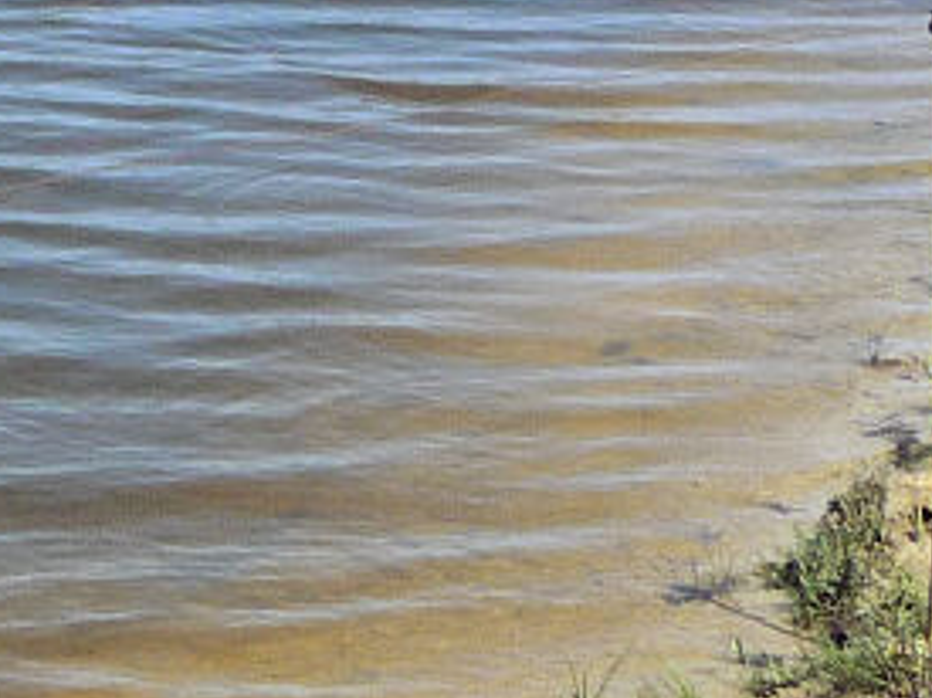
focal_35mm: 149
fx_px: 4010
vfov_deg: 9.4
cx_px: -590
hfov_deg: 12.4
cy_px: -647
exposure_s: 1/400
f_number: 5.6
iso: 100
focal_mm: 5.2
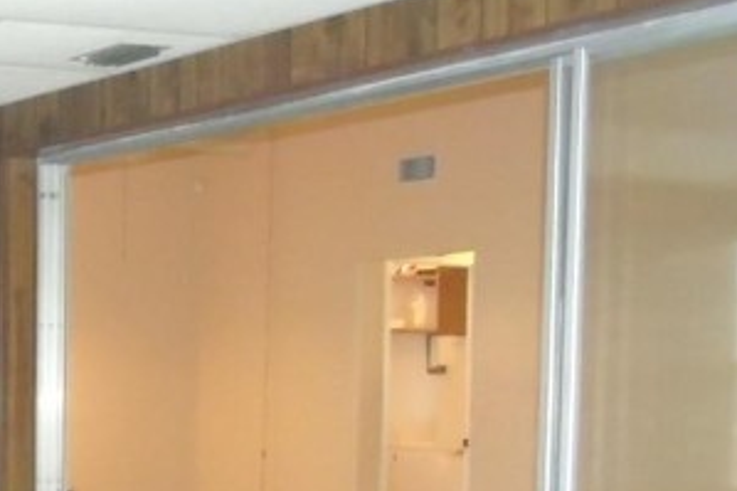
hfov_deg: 20.6
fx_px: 1821
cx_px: -259
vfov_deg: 14.8
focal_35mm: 89
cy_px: 600
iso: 640
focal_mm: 4.4
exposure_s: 1/30
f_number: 3.4
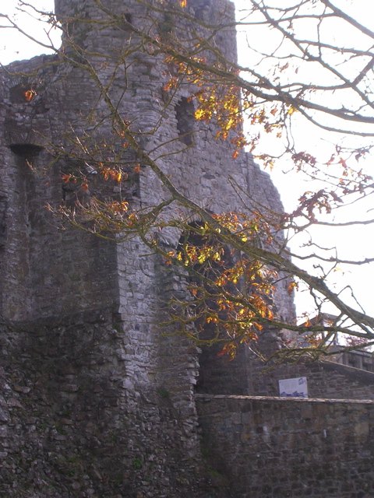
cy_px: 249
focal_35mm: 115
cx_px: 187
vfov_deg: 17.1
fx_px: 1657
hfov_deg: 12.9
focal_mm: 17.4
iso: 50
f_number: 4.9
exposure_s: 1/183
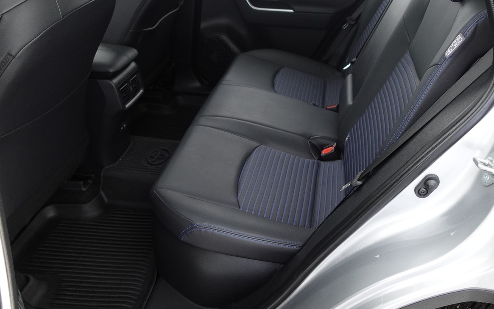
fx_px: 458
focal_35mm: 34
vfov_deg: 37.1
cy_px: 123
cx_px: 305
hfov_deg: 56.1
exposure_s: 1/20
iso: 800
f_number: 1.8
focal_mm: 9.4
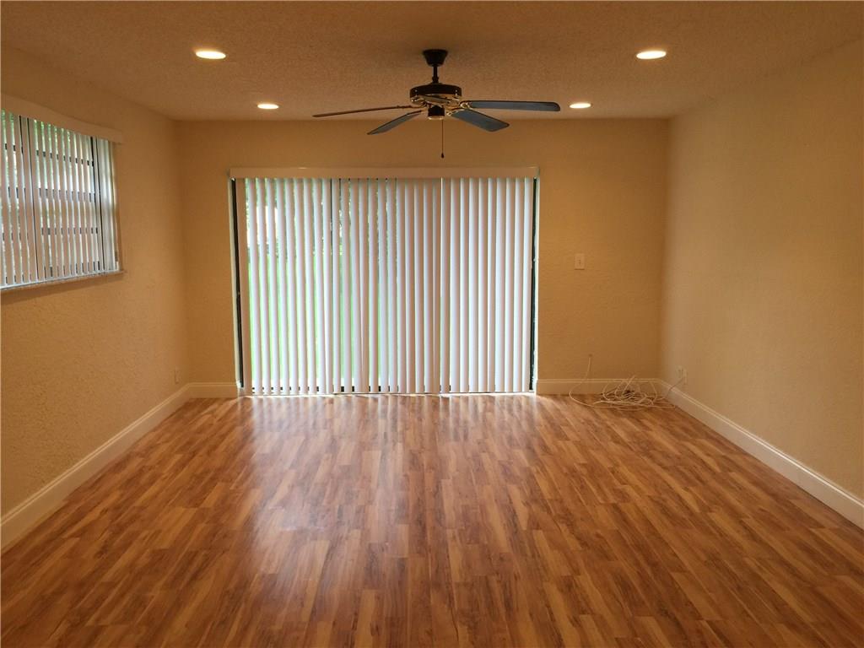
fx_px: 724
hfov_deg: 61.7
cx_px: 432
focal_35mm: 29
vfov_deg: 48.2
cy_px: 324
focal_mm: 4.15
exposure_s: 1/30
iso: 32
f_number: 2.2
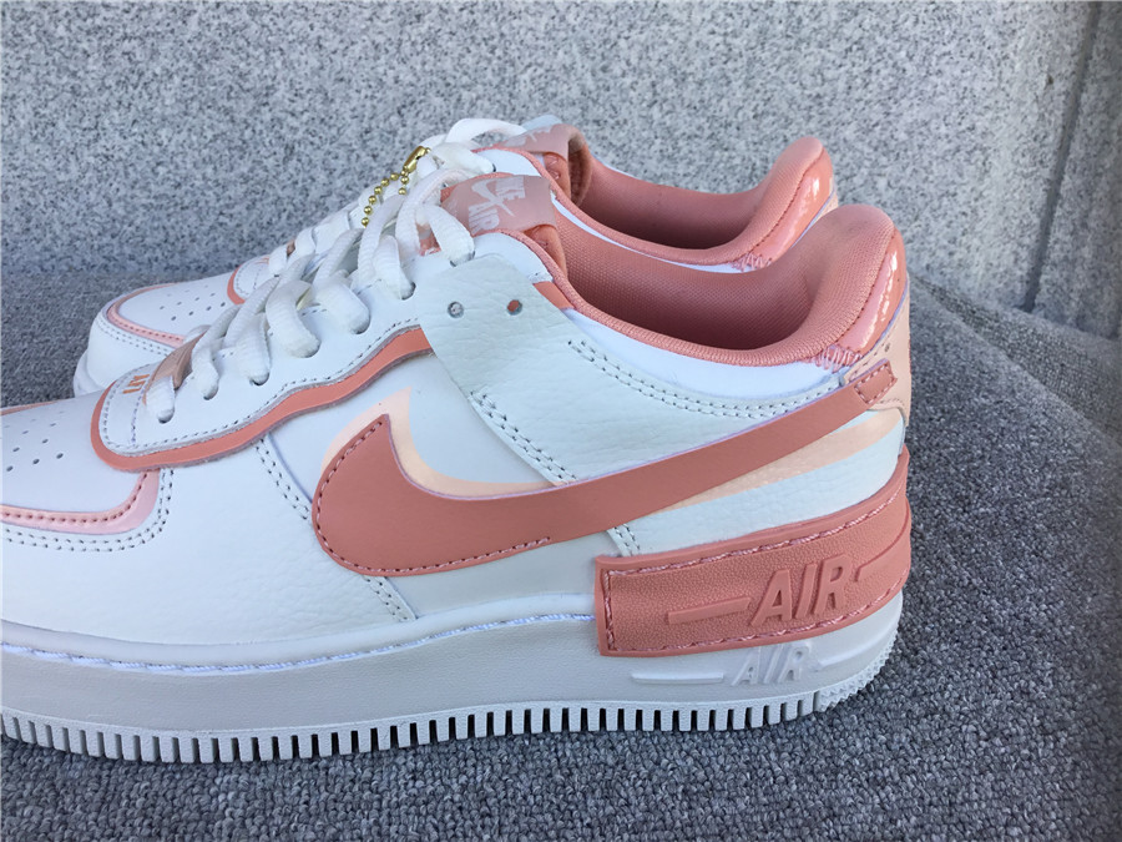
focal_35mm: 31
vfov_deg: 45.4
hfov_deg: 58.4
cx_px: 561
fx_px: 1005
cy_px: 421
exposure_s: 1/252
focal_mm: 3.3
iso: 25
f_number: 2.4
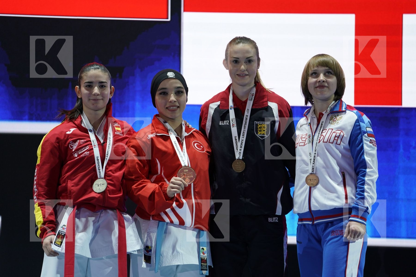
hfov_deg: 11.5
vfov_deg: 7.7
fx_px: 2057
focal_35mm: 178
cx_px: 208
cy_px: 138
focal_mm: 178
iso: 320
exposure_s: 1/250
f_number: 2.8
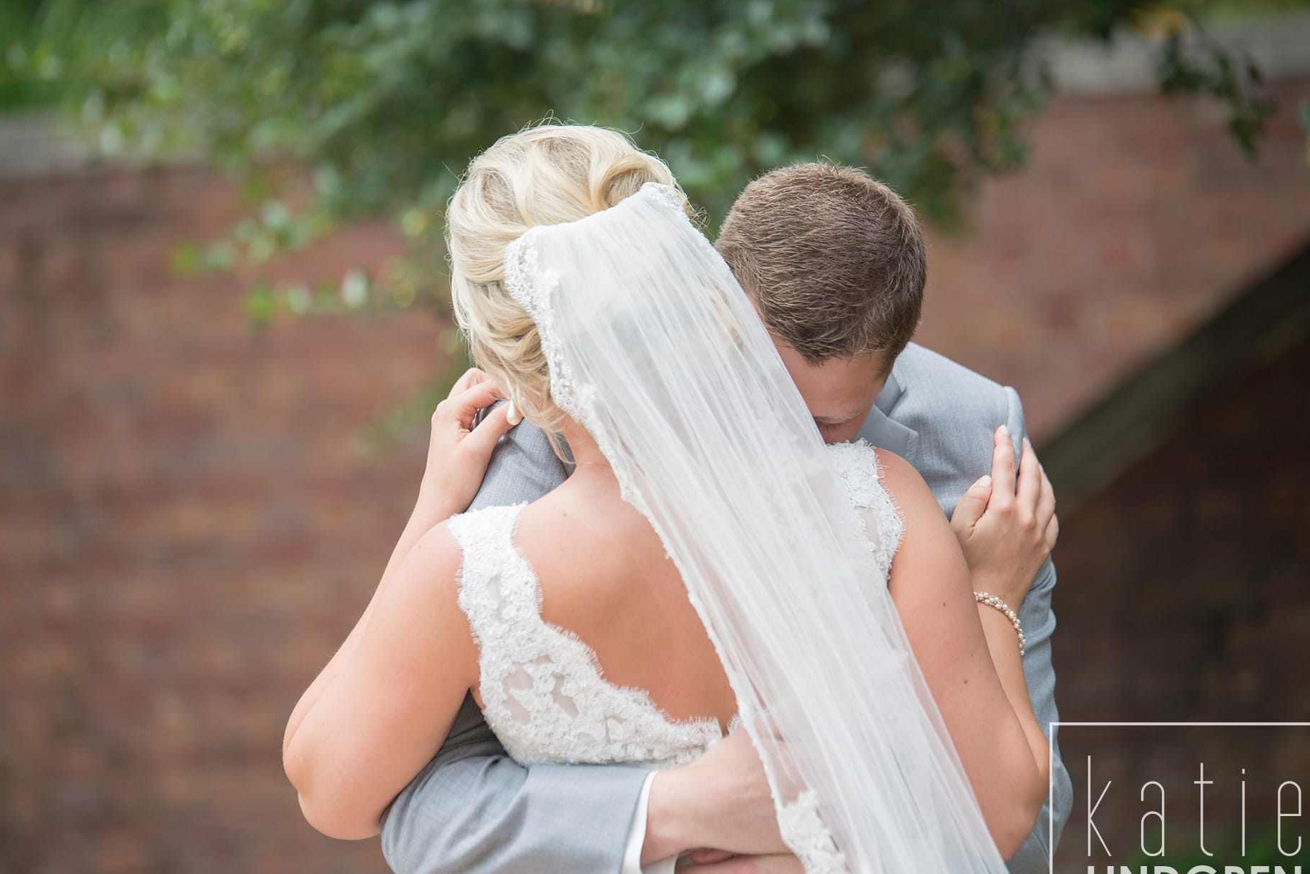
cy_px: 487
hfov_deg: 11.5
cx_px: 626
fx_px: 6515
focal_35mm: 179
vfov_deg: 7.7
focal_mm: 160
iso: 400
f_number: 2.8
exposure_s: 1/2500
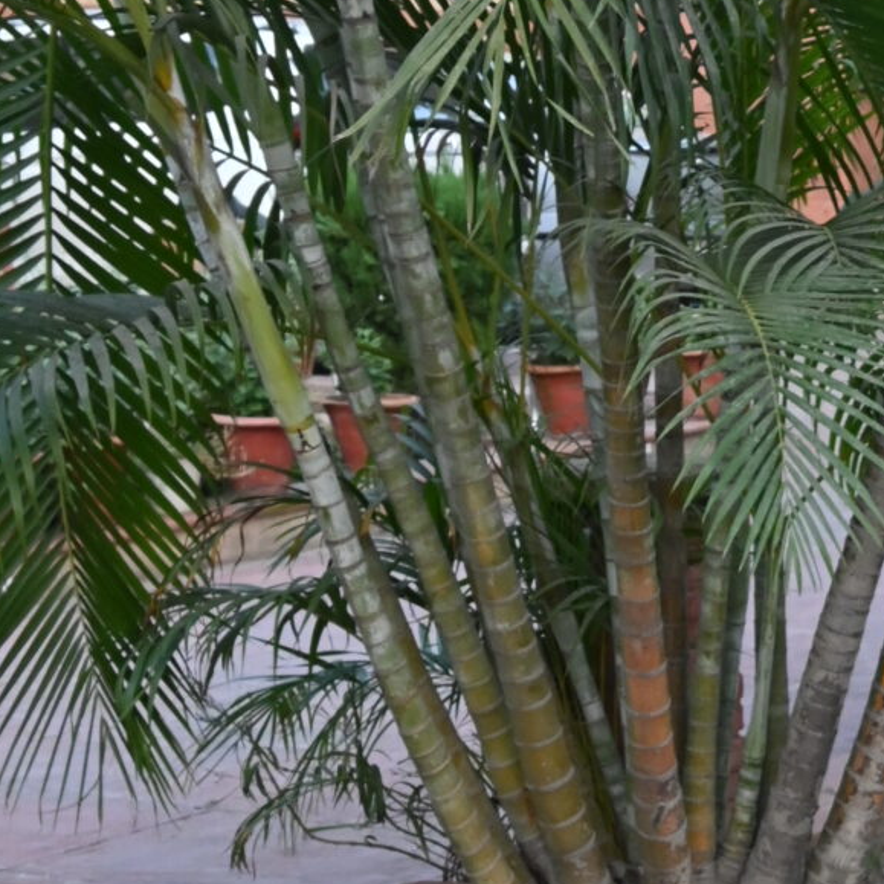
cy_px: 966
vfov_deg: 15.4
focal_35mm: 110
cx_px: 1294
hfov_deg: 14.8
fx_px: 3176
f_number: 6.3
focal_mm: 19.5
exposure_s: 1/100
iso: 500
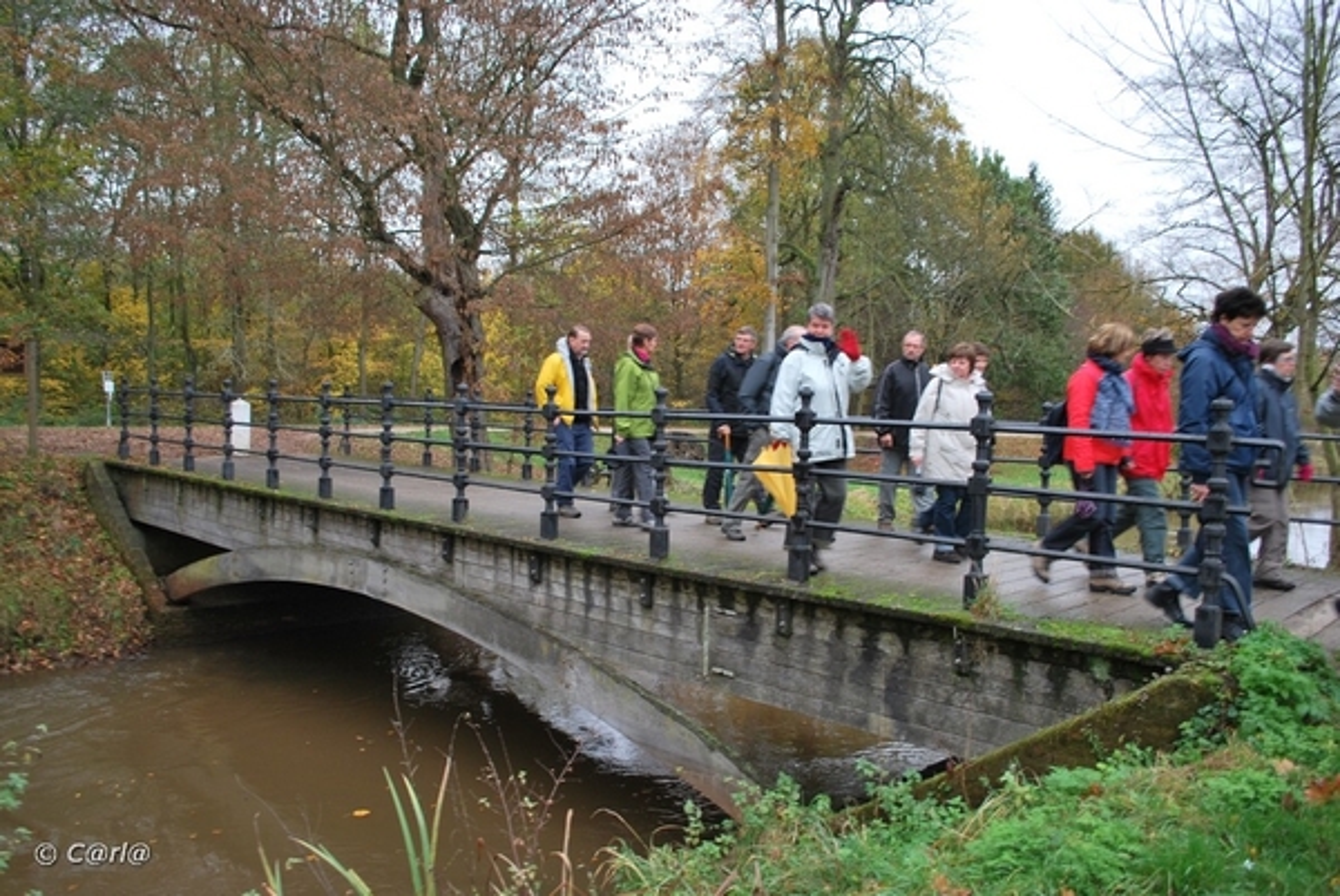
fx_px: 1006
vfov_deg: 48.0
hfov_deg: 67.3
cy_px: 448
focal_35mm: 27
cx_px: 670
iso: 200
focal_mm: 18
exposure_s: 1/60
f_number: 4
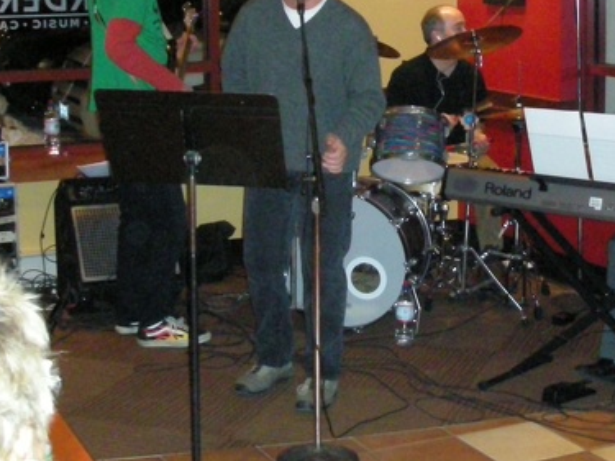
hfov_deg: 26.3
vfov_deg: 19.5
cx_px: 308
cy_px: 30
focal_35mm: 74
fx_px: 1314
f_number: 2.8
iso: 559
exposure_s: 1/60
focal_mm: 5.8
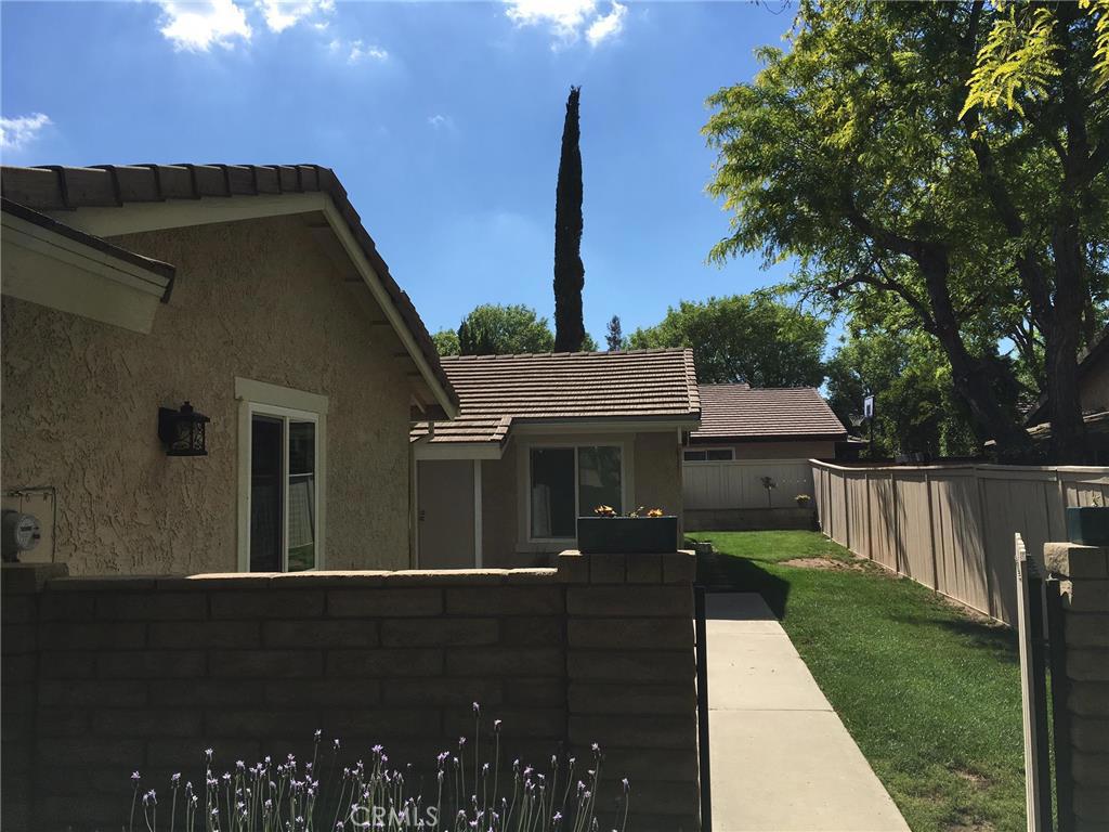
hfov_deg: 61.7
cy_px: 416
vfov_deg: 48.2
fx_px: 929
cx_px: 554
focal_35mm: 29
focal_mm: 4.15
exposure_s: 1/2481
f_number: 2.2
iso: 25
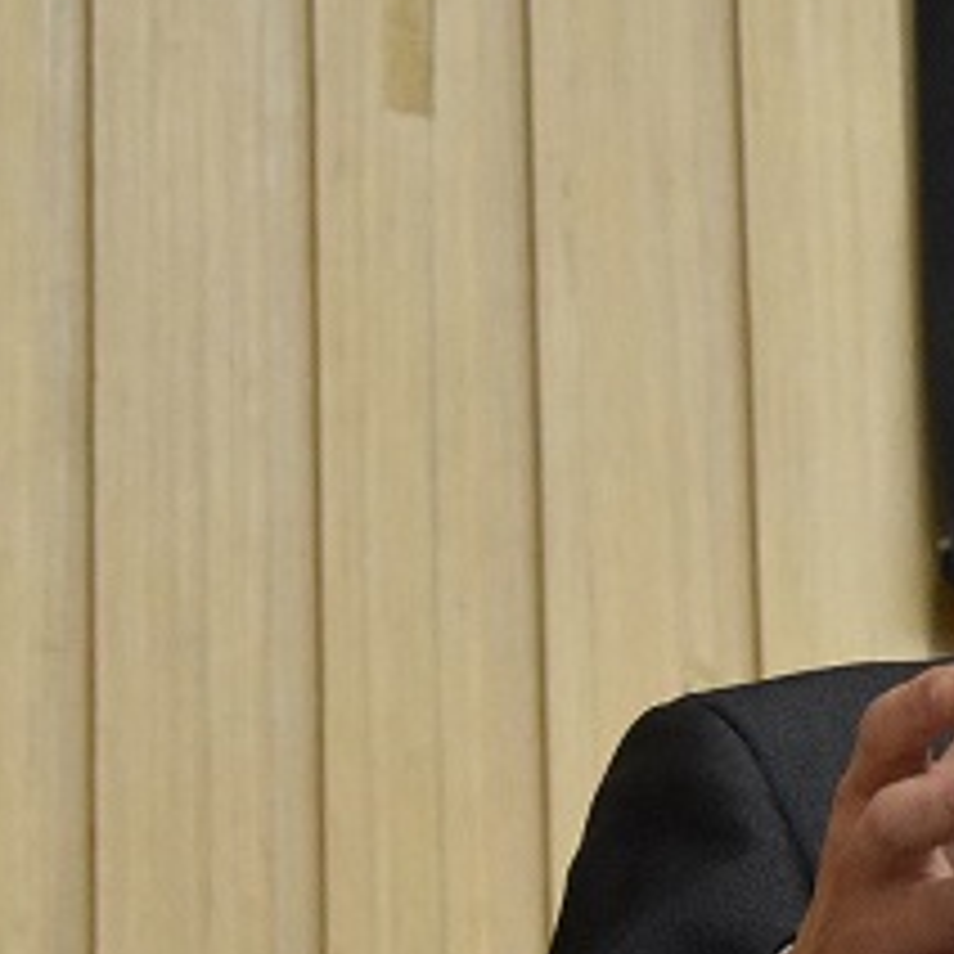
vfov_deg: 6.7
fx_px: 8107
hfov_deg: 6.6
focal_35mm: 260
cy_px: 936
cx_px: 1570
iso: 4500
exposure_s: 1/60
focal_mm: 48
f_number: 5.3
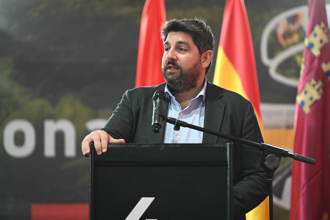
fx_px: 1833
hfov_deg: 10.3
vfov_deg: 6.9
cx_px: 165
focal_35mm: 200
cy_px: 110
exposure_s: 1/200
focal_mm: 200
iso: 1600
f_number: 2.8
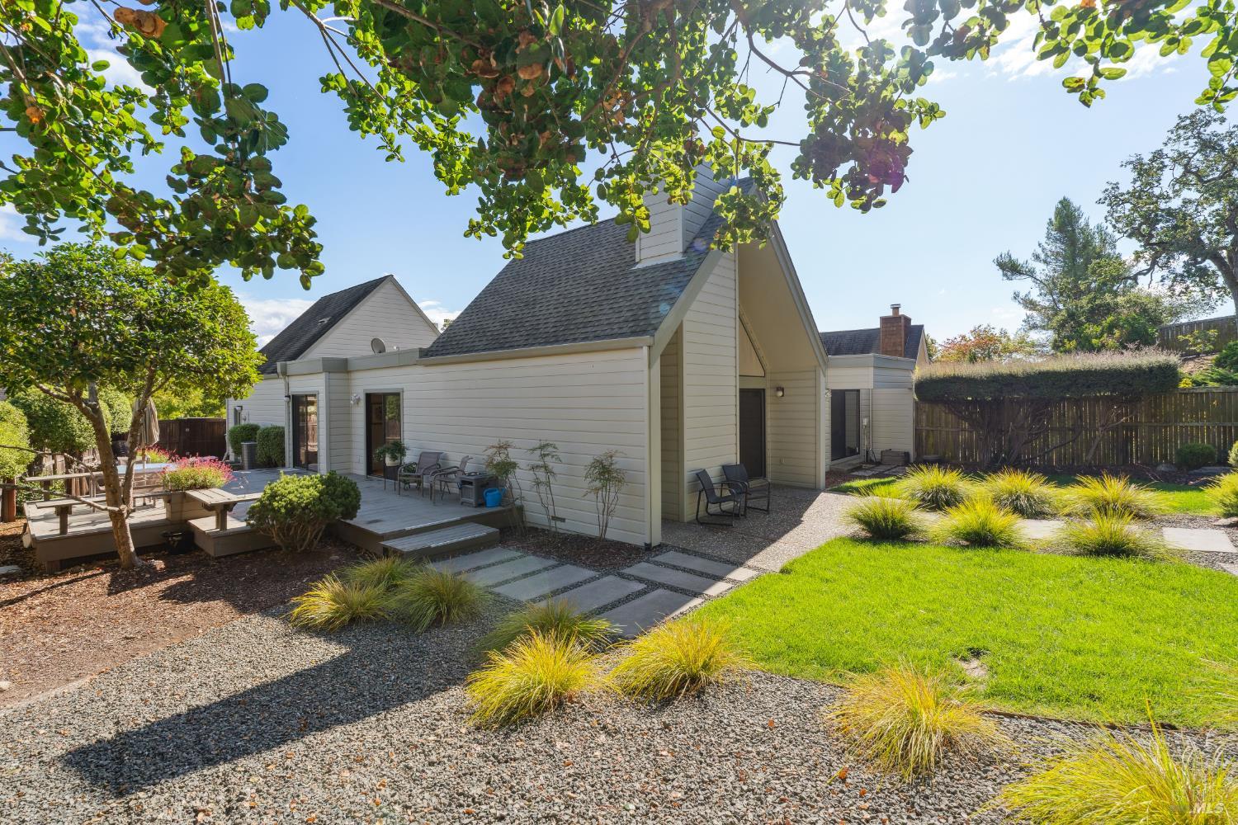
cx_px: 619
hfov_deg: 96.7
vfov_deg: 73.7
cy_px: 412
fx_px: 550
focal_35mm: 16
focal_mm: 16
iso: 320
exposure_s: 1/200
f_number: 11
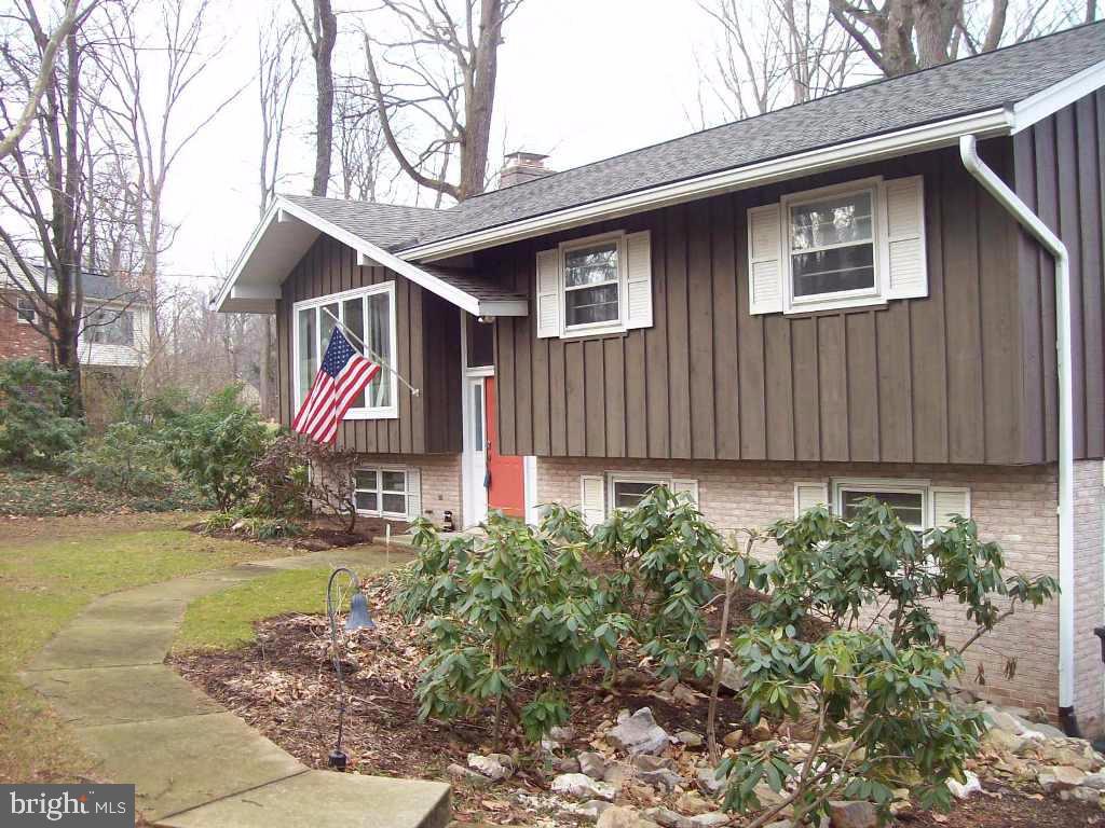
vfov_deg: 39.7
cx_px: 552
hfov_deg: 51.4
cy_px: 414
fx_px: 1149
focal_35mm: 36
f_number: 2.7
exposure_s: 1/114
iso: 80
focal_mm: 6
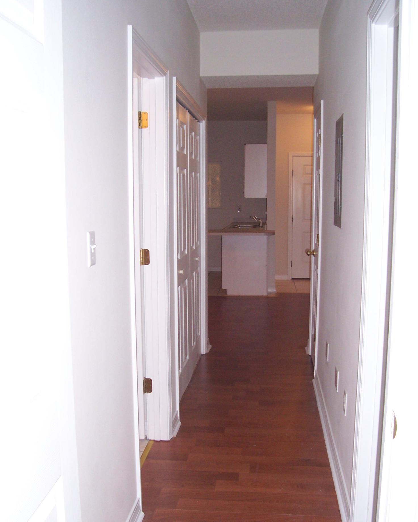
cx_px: 208
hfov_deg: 41.2
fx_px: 557
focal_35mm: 36
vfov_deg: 50.2
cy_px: 282
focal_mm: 5.6
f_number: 2.7
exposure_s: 1/60
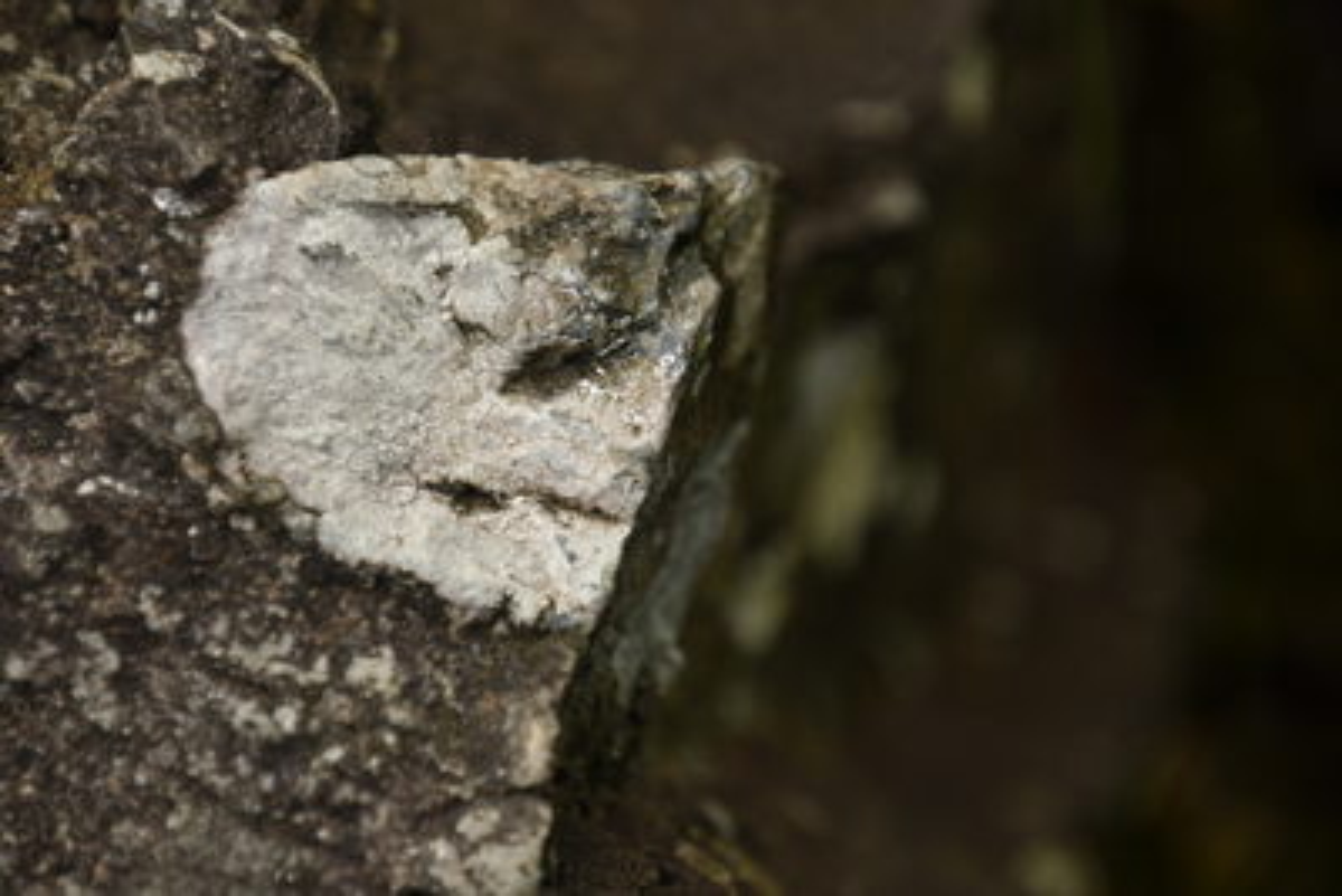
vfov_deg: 3.1
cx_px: 671
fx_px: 16780
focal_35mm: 450
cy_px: 448
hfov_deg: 4.6
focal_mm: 300
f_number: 6.3
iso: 250
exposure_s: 1/200
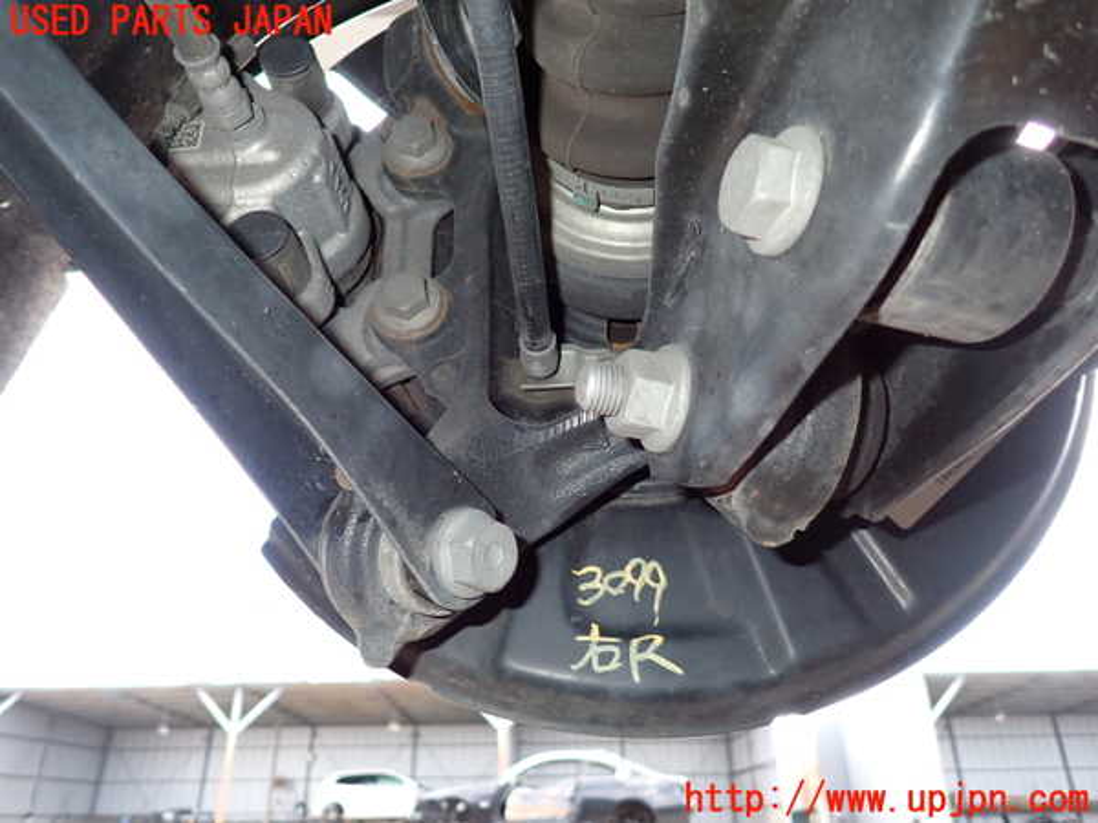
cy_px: 412
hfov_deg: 69.4
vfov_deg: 54.9
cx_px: 549
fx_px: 793
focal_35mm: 25
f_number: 5.6
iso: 200
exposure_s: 1/30
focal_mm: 4.5
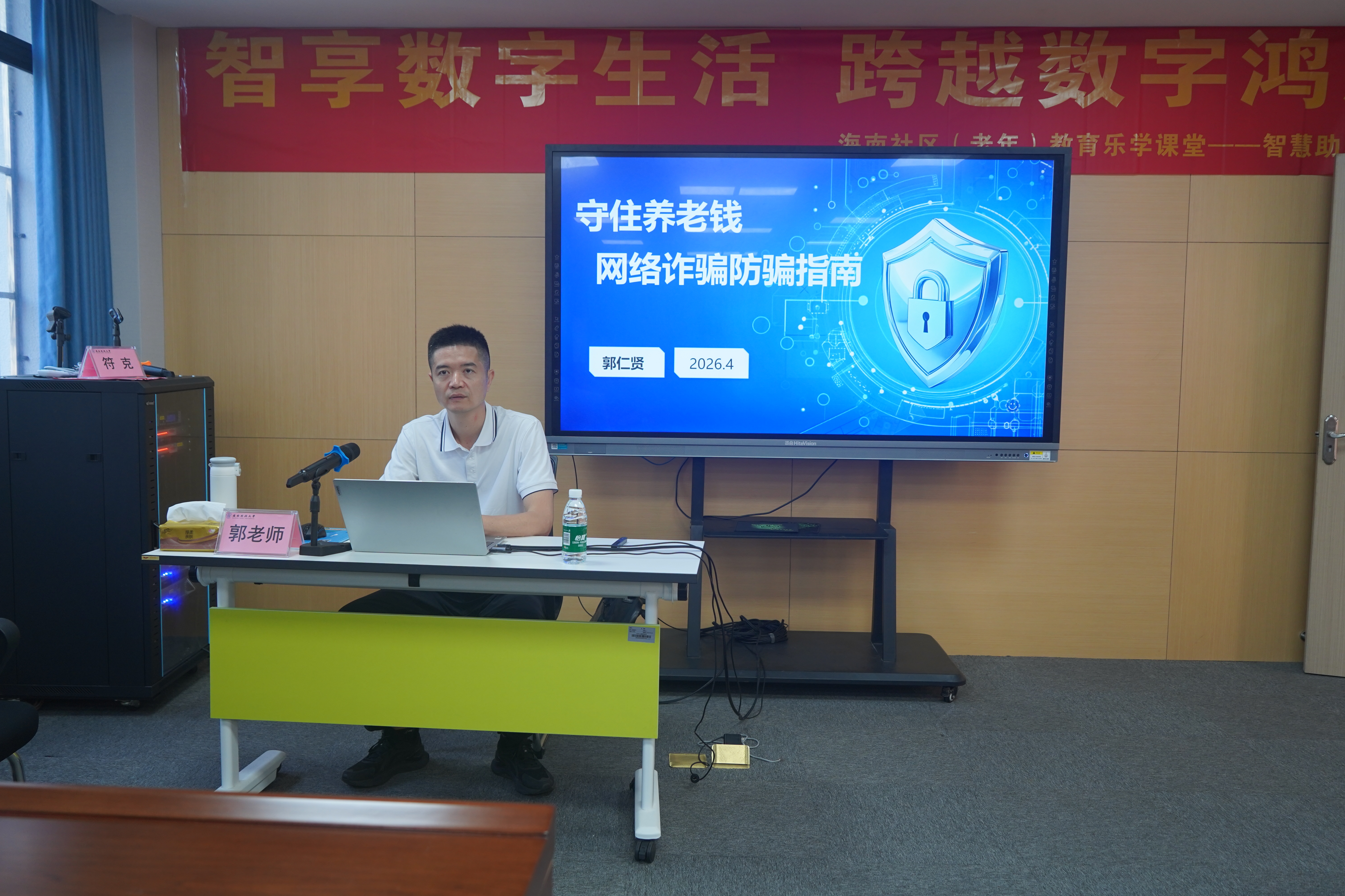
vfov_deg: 45.0
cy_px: 448
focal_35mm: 29
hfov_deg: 63.7
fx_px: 1083
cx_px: 672
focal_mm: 29
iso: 800
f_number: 4
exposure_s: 1/160
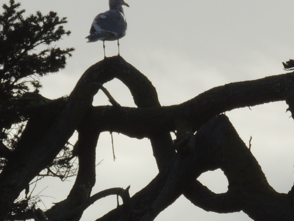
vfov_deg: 1.3
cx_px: 123
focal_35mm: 1131
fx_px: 9606
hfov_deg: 1.8
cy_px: 67
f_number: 5.4
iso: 100
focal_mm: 57.9
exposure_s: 1/1250
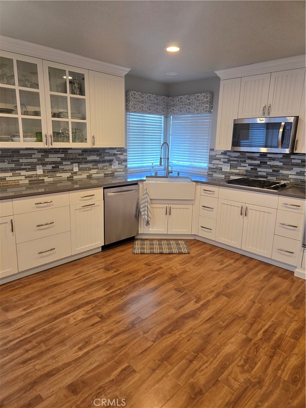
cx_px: 153
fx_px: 271
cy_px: 204
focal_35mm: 23
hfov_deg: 58.9
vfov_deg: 73.9
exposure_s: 1/120
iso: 320
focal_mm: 5.4
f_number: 1.8
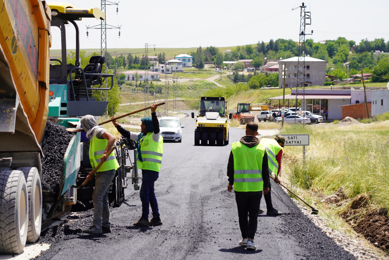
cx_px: 194
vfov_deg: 13.0
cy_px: 130
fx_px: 1135
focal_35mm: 105
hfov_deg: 19.5
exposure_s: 1/400
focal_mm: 105
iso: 100
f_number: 5
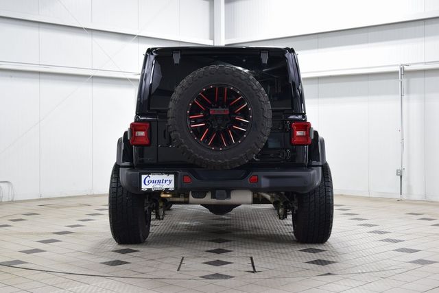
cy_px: 146
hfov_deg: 36.9
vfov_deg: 25.1
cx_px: 220
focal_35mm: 54
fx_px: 659
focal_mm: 36
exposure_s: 1/15
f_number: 6.3
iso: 640
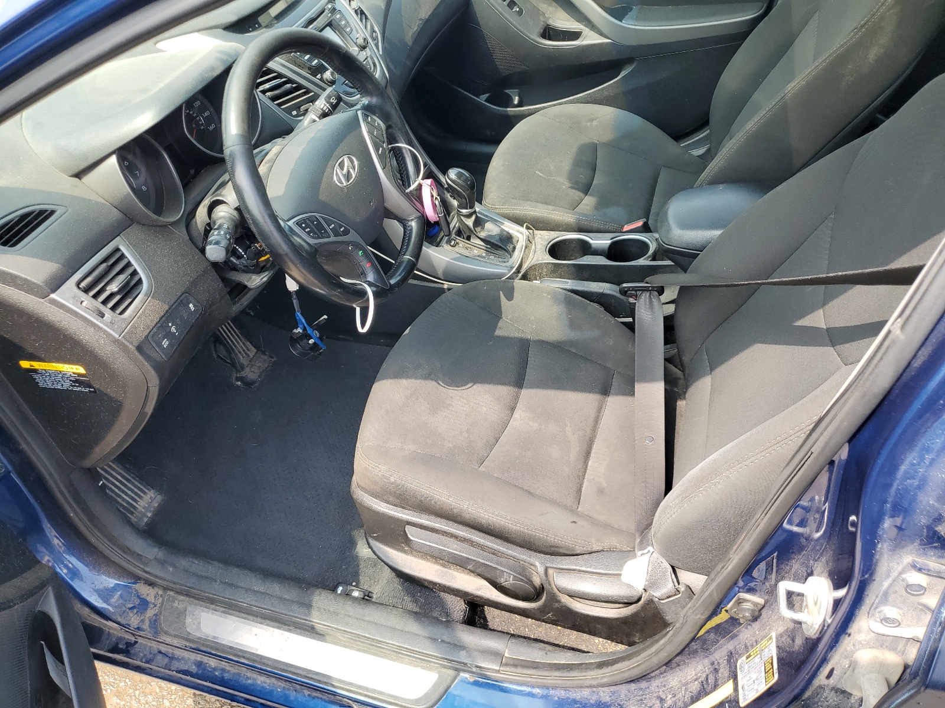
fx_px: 710
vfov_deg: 53.1
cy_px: 354
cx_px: 472
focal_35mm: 26
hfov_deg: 67.3
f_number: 1.5
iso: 50
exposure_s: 1/357
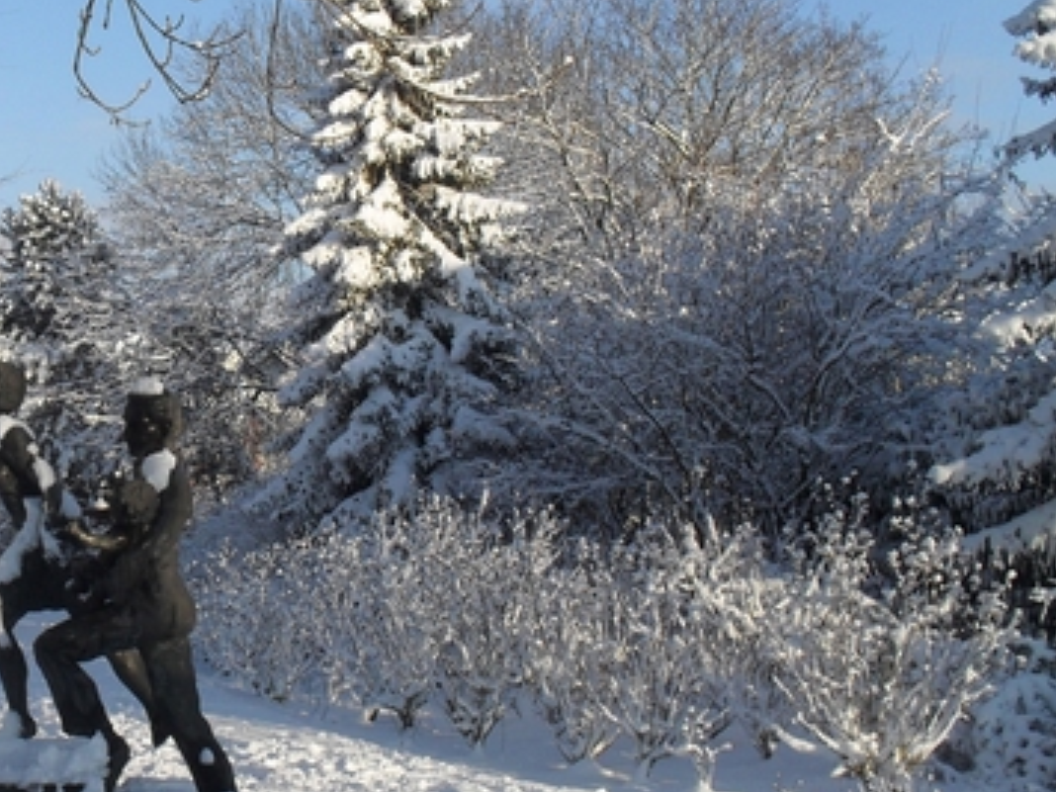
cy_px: 418
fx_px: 1800
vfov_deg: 24.8
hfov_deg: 31.7
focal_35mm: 59
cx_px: 184
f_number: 8.4
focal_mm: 6.3
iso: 100
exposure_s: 1/180
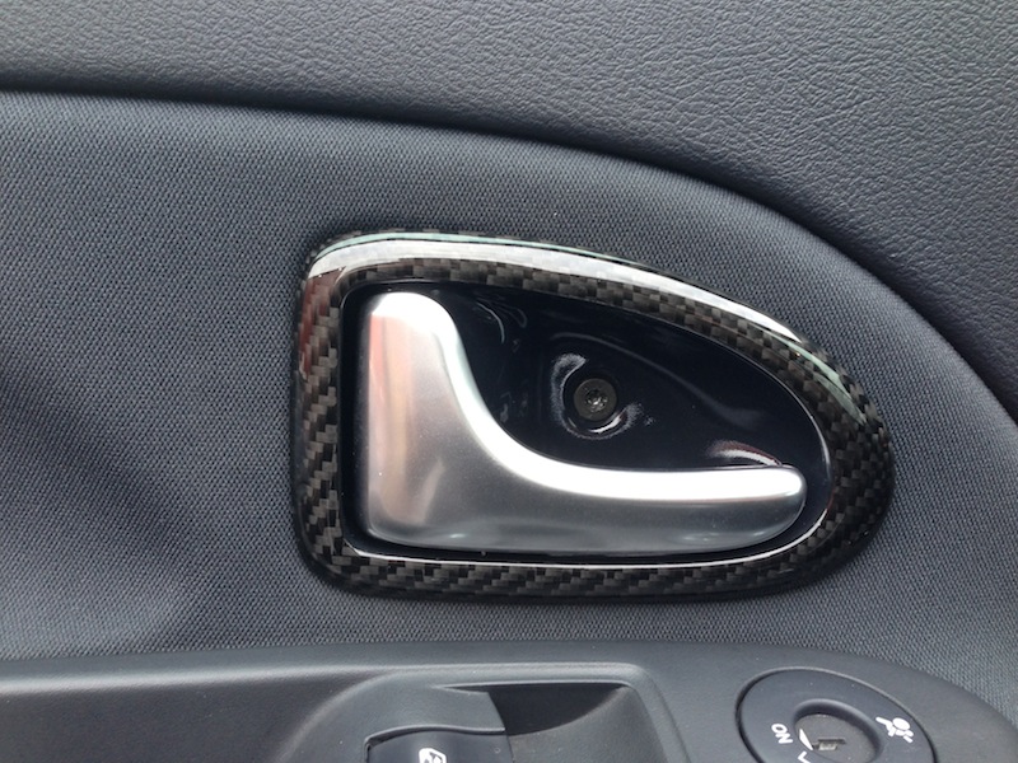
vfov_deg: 42.9
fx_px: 970
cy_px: 382
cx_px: 509
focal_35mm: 33
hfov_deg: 55.4
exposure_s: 1/20
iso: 64
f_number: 2.4
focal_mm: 4.13
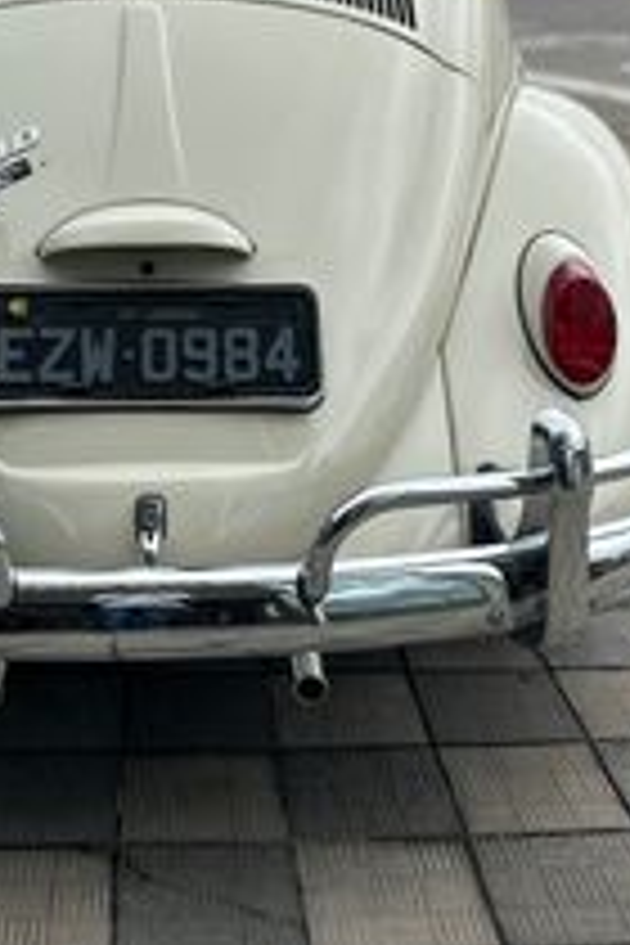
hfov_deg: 24.0
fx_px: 1470
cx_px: 166
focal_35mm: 56
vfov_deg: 34.3
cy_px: 153
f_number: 1.78
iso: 80
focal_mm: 6.86
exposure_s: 1/2660
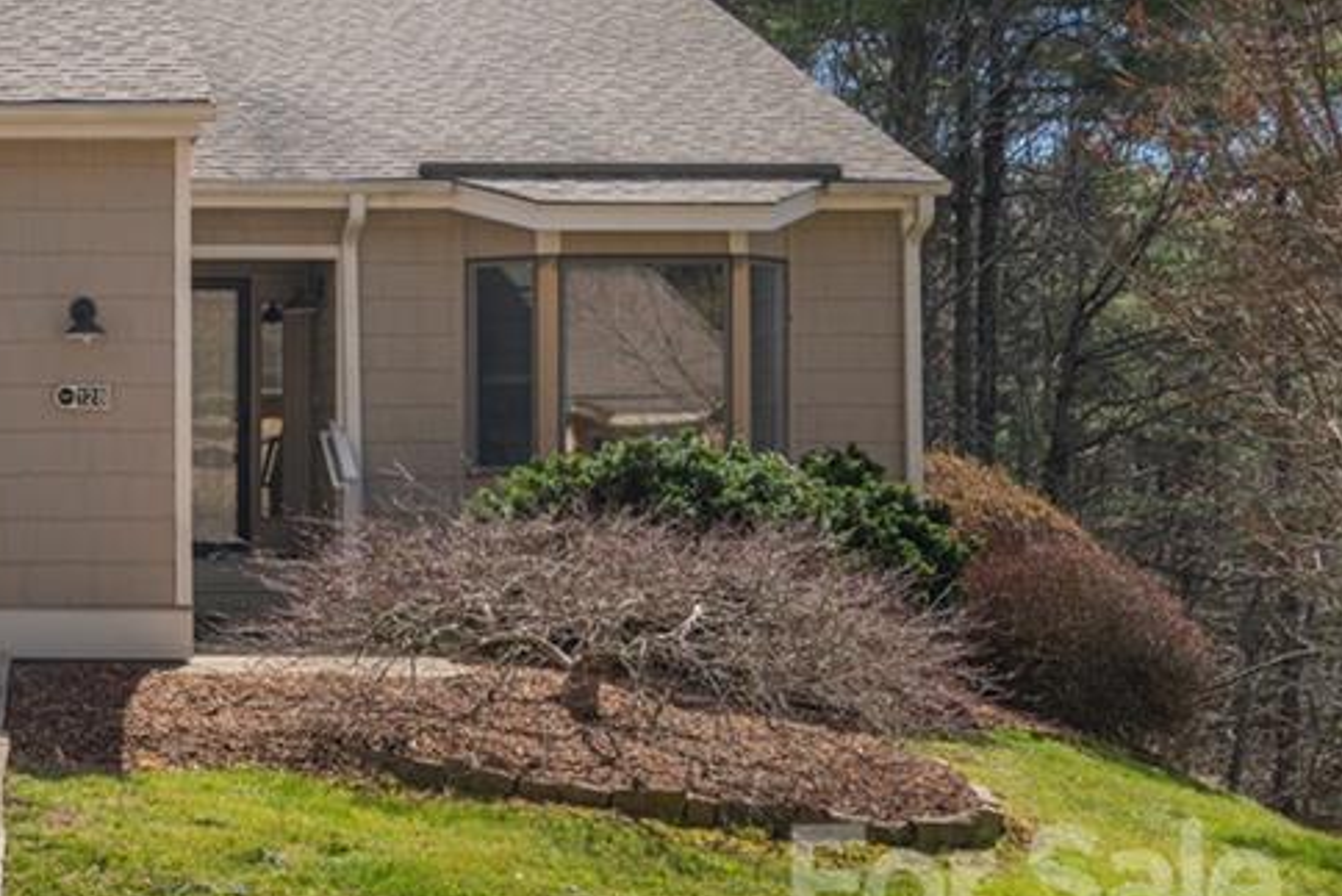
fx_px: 2759
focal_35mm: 74
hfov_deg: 25.6
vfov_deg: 18.4
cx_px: -72
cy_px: 279
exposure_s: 1/1600
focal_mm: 35
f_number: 7.1
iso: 400
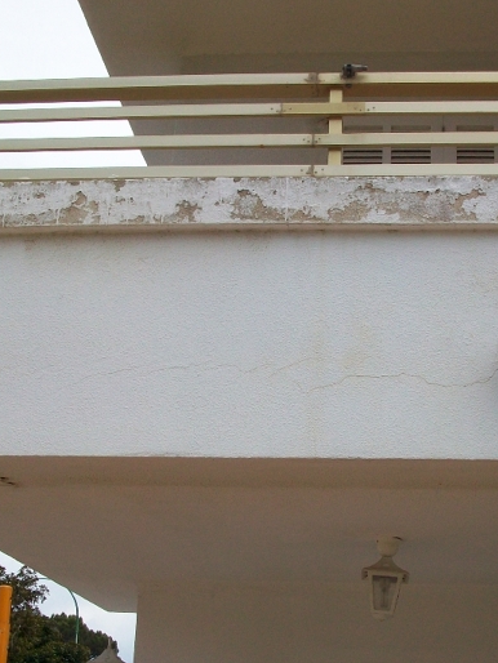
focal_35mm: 56
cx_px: 360
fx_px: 1073
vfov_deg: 34.3
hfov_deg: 25.9
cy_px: 371
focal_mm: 5.7
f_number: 5.5
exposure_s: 1/400
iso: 64
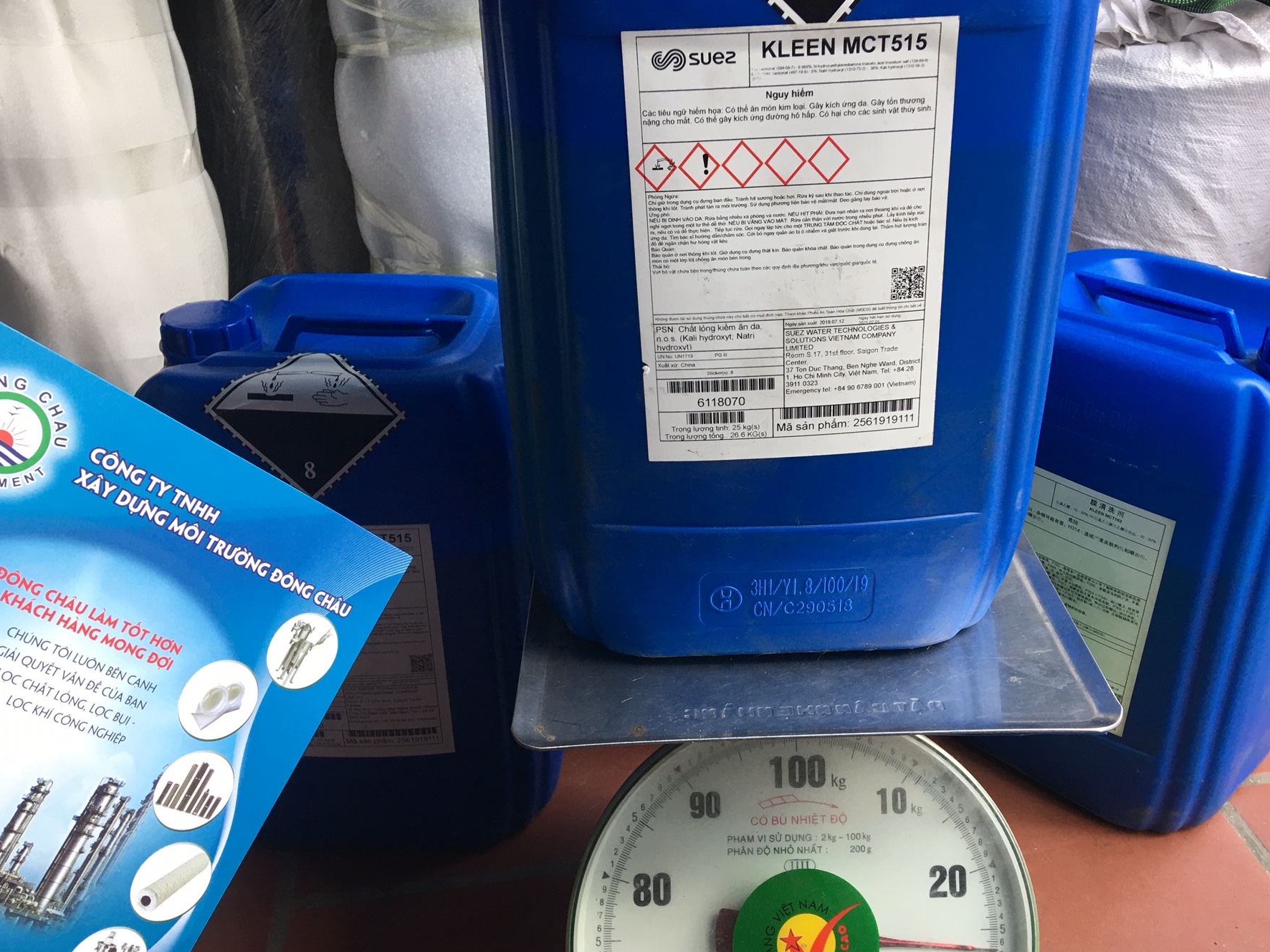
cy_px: 481
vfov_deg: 42.9
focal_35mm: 33
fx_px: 1211
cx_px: 714
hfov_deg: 55.2
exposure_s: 1/33
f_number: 2.2
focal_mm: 4.15
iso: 25
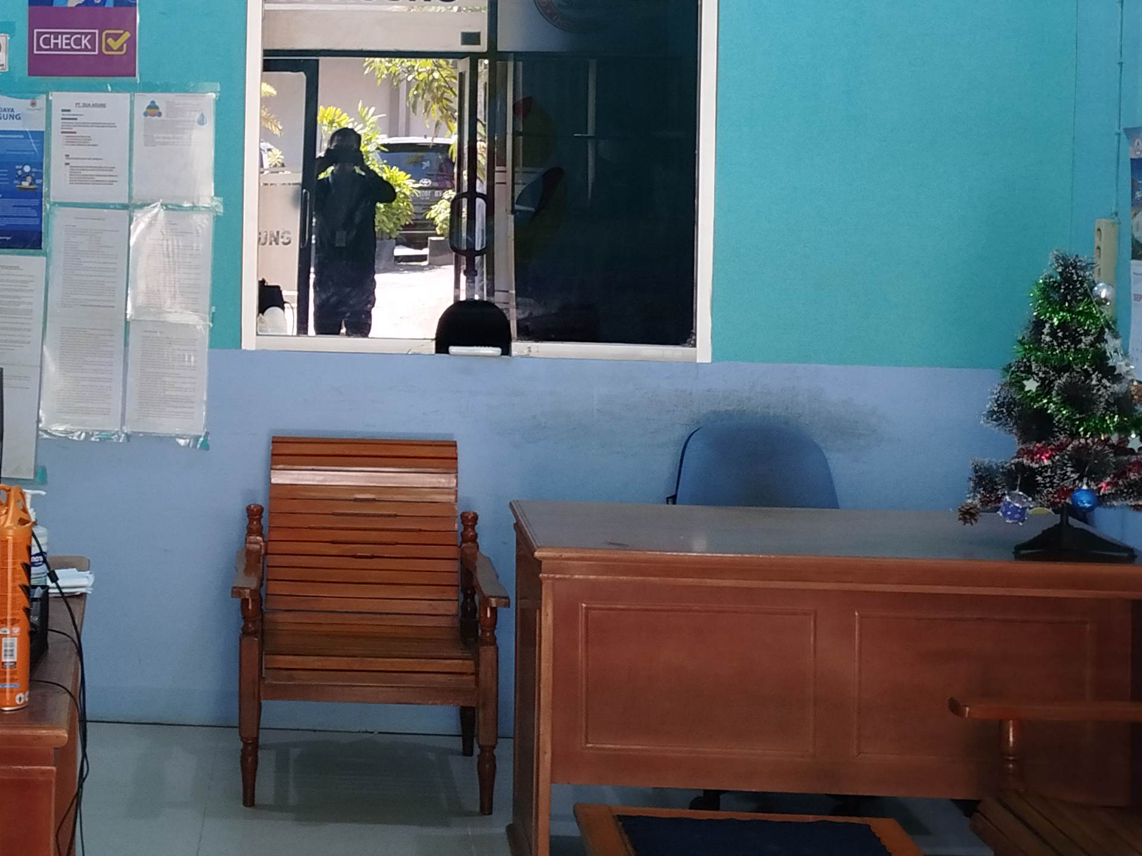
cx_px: 137
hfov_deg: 30.4
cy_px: 164
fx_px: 2012
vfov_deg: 23.6
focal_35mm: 61
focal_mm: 5.31
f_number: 1.7
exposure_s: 1/33
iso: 160
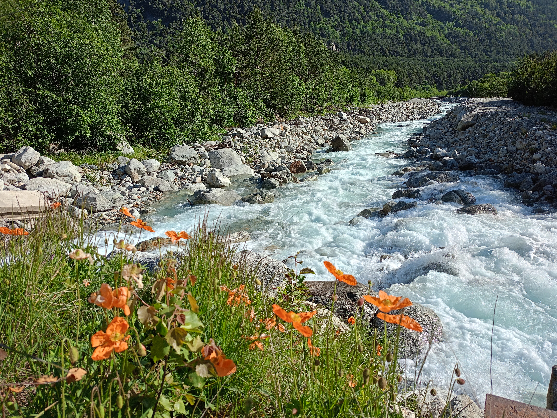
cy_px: 209
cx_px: 278
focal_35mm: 28
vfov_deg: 49.7
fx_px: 451
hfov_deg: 63.4
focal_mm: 4.7
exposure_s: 1/1230
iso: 100
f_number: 1.79
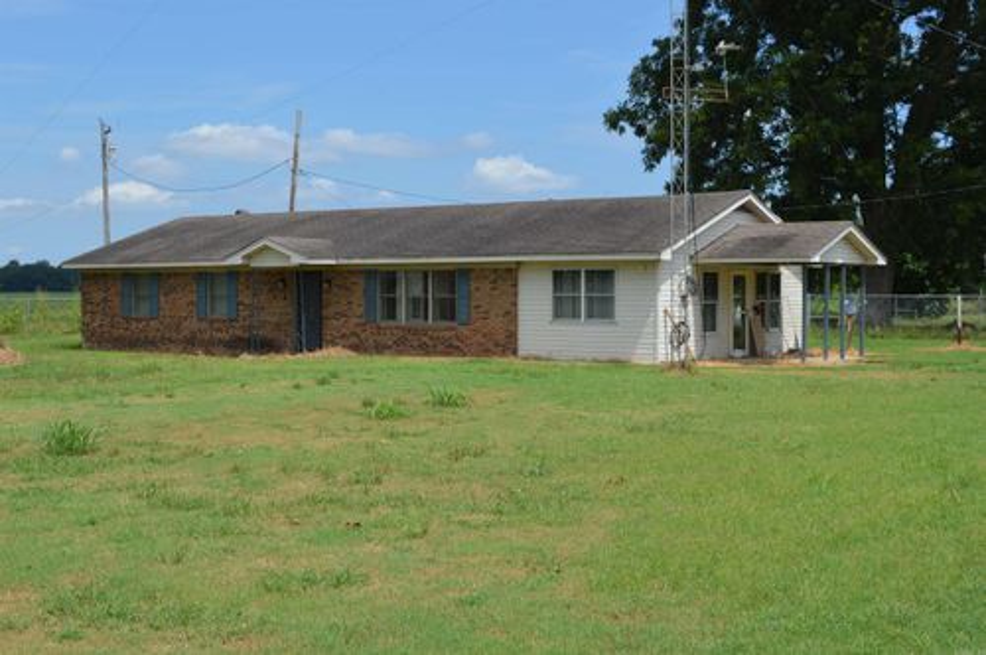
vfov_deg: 28.0
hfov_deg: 41.2
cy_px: 328
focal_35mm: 48
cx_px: 493
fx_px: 1313
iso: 100
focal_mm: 32
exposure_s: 1/250
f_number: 8
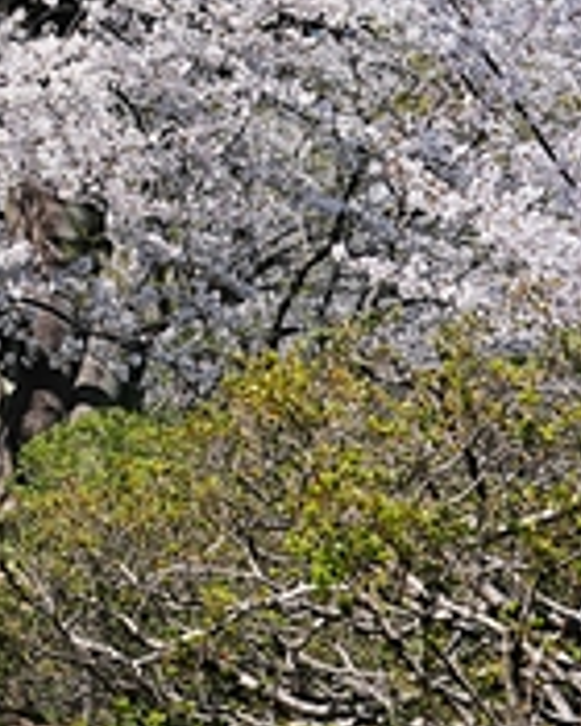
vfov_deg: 12.3
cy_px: -317
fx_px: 3224
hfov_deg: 9.6
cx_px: -577
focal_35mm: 150
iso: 100
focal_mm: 35
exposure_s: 1/320
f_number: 8
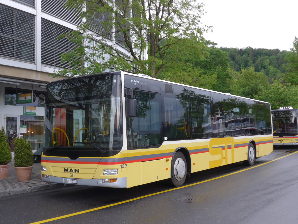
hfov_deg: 45.8
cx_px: 149
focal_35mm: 41
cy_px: 112
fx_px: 353
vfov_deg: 35.1
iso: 80
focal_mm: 8.4
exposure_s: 1/200
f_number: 2.8
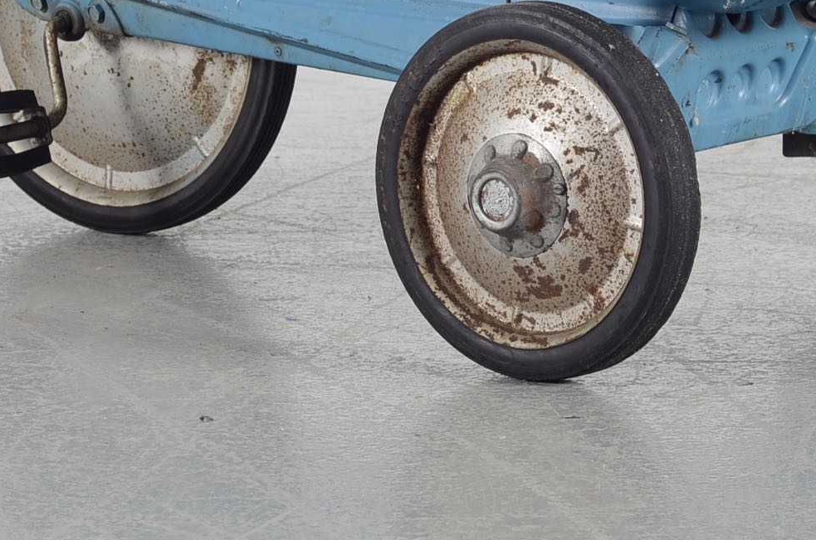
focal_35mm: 188
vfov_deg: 7.2
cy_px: 36
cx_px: 533
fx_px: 4252
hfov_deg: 11.0
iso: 100
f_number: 5.6
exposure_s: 1/125
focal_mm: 50
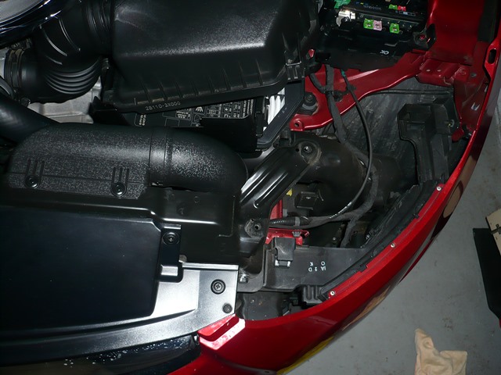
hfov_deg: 52.6
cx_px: 250
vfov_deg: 40.7
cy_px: 188
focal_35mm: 35
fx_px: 507
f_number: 2.8
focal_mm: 5.8
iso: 100
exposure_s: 1/30
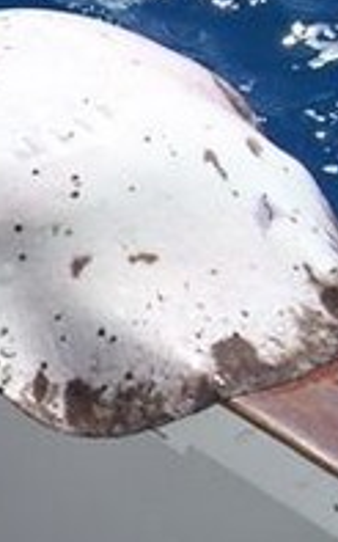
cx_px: -423
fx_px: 2301
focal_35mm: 156
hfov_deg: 7.9
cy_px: 171
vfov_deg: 13.4
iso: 64
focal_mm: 7.6
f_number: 6.3
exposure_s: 1/324
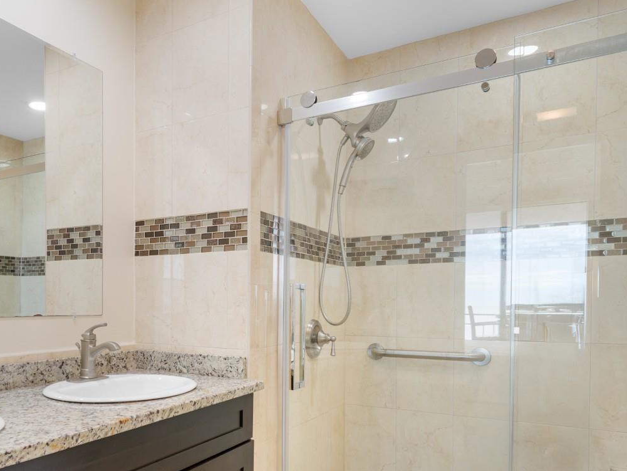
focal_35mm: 28
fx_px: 507
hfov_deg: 61.4
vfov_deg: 49.4
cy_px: 283
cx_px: 193
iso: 100
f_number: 4.8
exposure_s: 1/5
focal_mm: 12
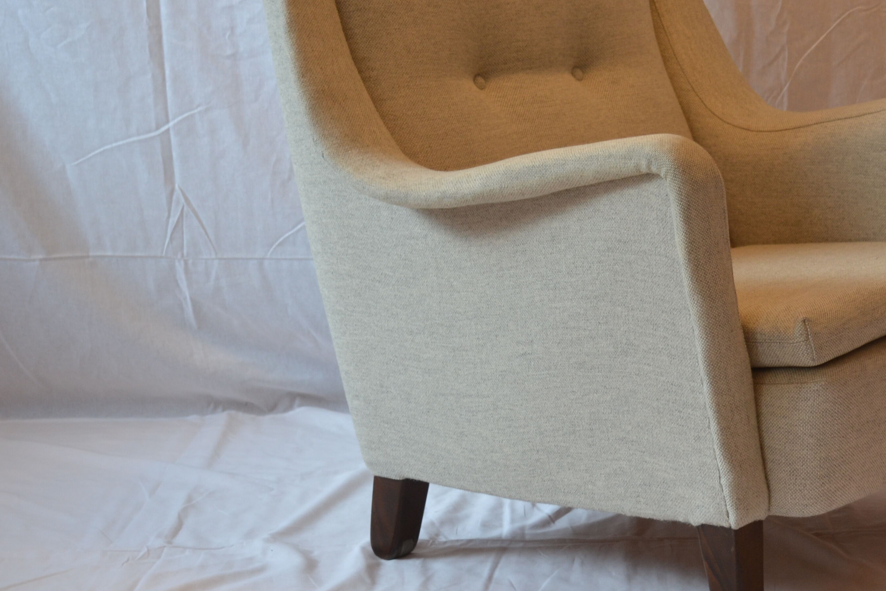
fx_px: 2186
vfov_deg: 15.4
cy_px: 197
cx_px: 663
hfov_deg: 22.7
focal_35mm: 89
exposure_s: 1/25
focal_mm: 35
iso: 400
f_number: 5
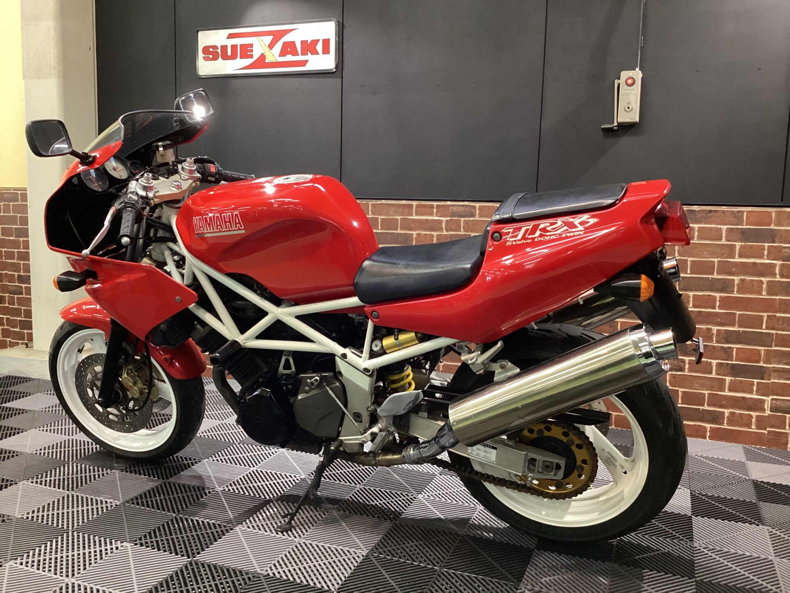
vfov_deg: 45.4
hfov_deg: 58.4
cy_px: 296
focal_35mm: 31
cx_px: 395
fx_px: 707
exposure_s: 1/40
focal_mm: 3.3
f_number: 2.4
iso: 320
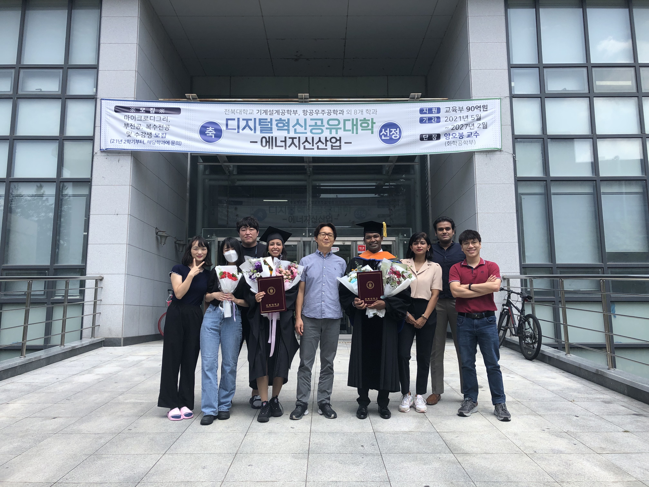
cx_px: 324
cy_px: 244
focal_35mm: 28
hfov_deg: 63.4
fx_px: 525
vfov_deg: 49.7
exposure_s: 1/889
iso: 20
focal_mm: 4
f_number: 1.8
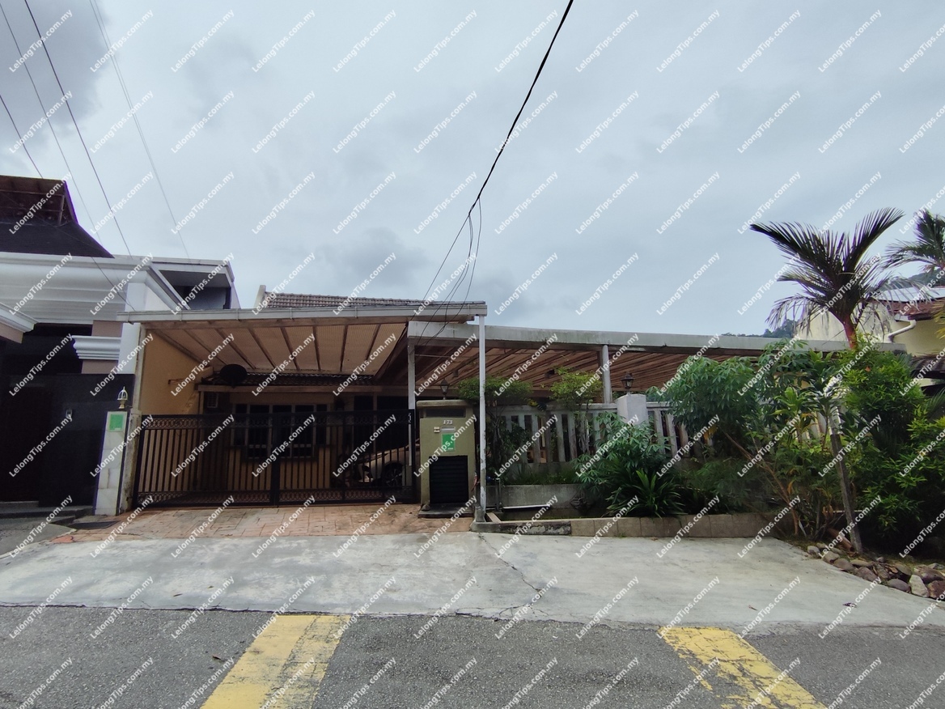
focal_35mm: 16
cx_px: 472
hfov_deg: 94.5
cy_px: 354
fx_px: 437
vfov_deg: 78.1
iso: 50
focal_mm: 1.65
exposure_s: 1/3252
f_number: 2.2
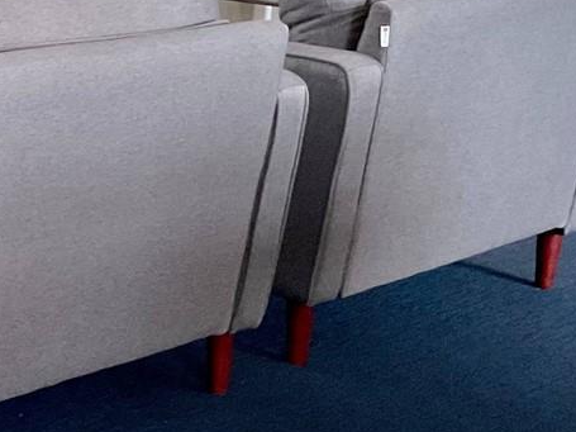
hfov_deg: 17.0
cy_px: 13
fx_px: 1697
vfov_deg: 14.3
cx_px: -349
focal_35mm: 102
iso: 64
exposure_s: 1/60
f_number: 1.8
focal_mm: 3
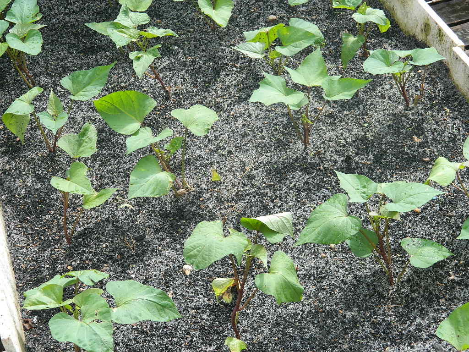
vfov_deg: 14.4
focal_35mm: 103
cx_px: 234
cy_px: 176
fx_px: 1396
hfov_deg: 19.1
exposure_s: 1/100
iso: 80
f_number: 4.5
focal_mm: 18.6
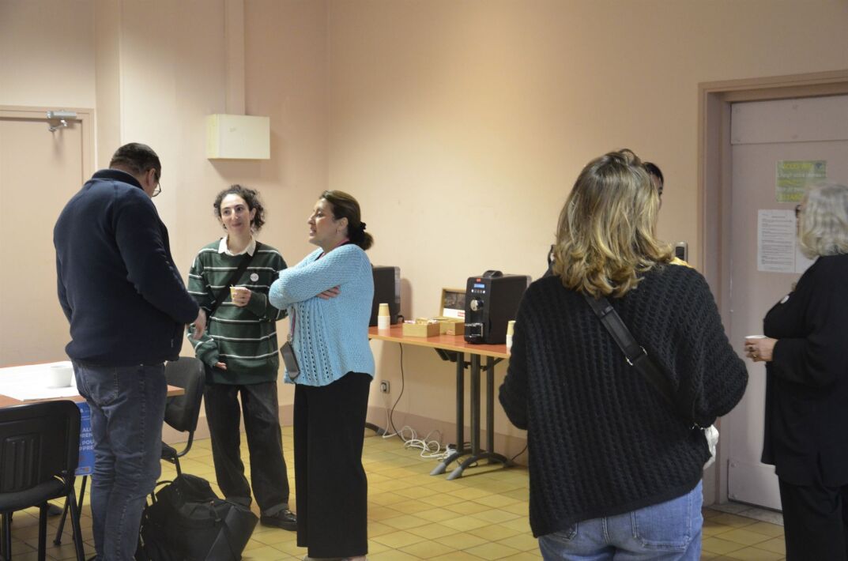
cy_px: 280
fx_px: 1198
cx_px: 424
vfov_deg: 26.4
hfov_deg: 39.0
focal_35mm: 51
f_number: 4.2
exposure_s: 1/30
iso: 2000
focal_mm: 34
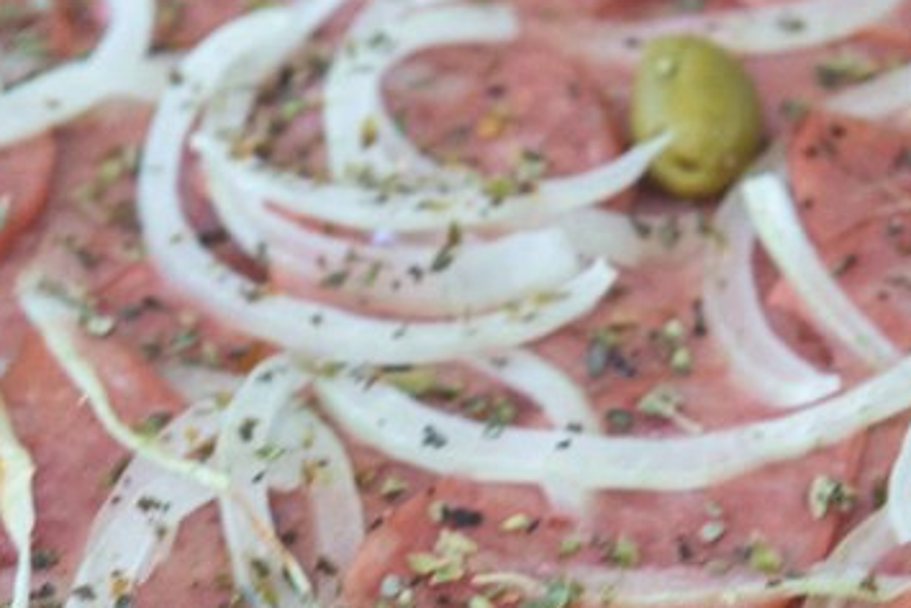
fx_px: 5645
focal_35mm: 223
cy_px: 789
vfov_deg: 6.1
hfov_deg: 9.2
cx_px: 559
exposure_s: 1/25
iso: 800
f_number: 5.6
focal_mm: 66
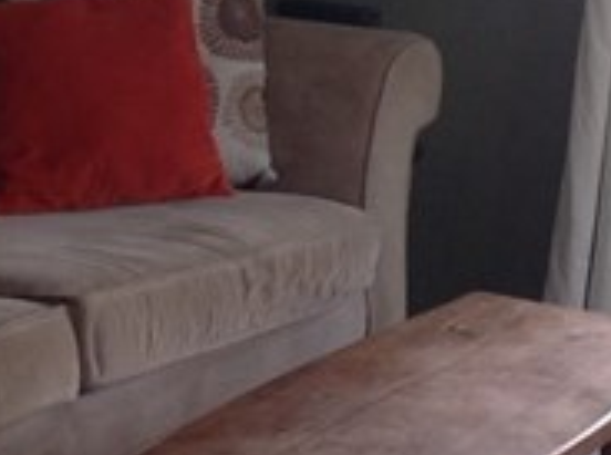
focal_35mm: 195
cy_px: -133
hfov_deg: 10.2
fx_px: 3433
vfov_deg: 7.5
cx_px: 382
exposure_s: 1/24
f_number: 2.4
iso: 64
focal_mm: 4.28
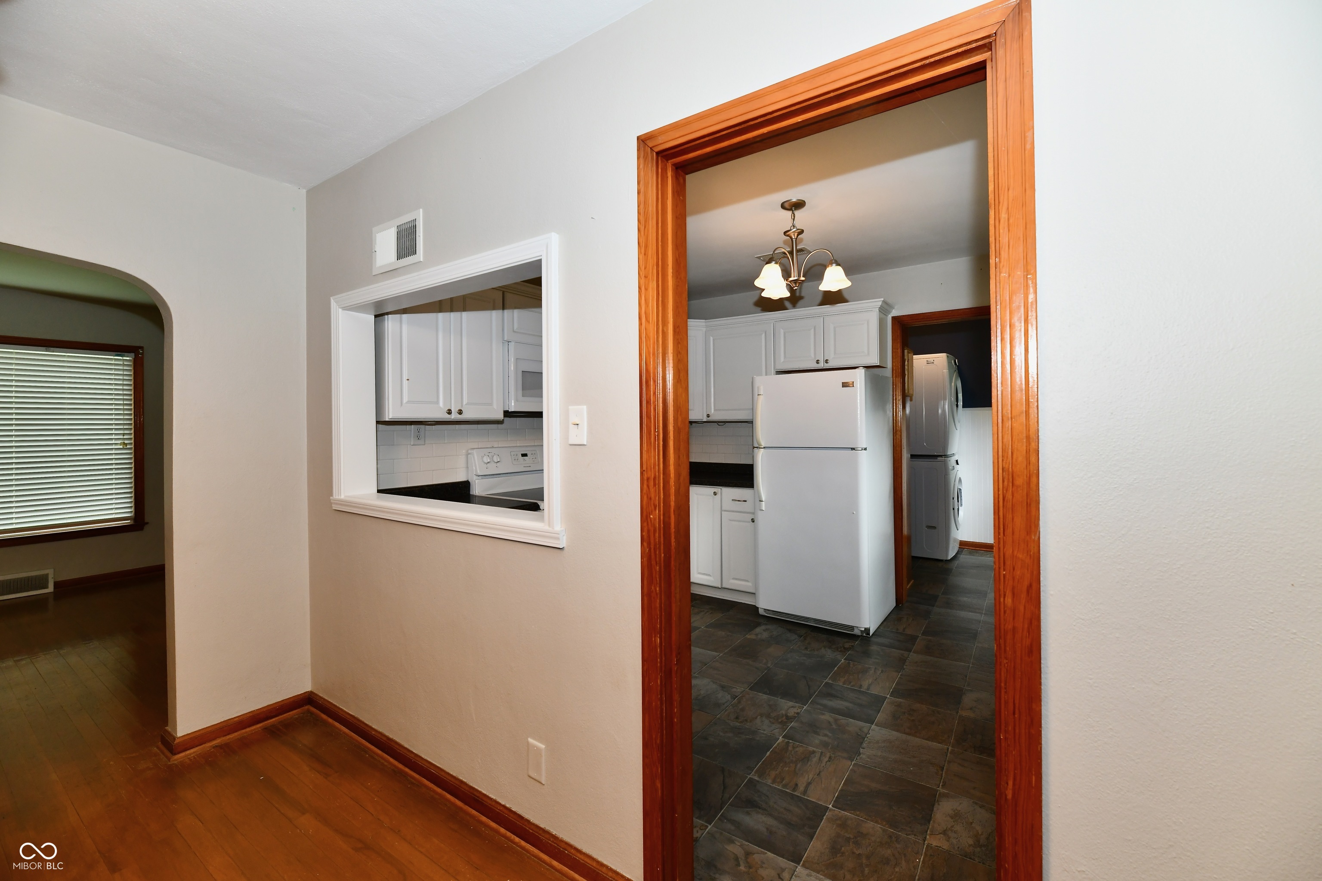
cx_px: 661
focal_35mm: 14
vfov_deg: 81.2
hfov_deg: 104.3
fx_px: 514
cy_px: 440
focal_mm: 14
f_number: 6.3
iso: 640
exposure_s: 1/60
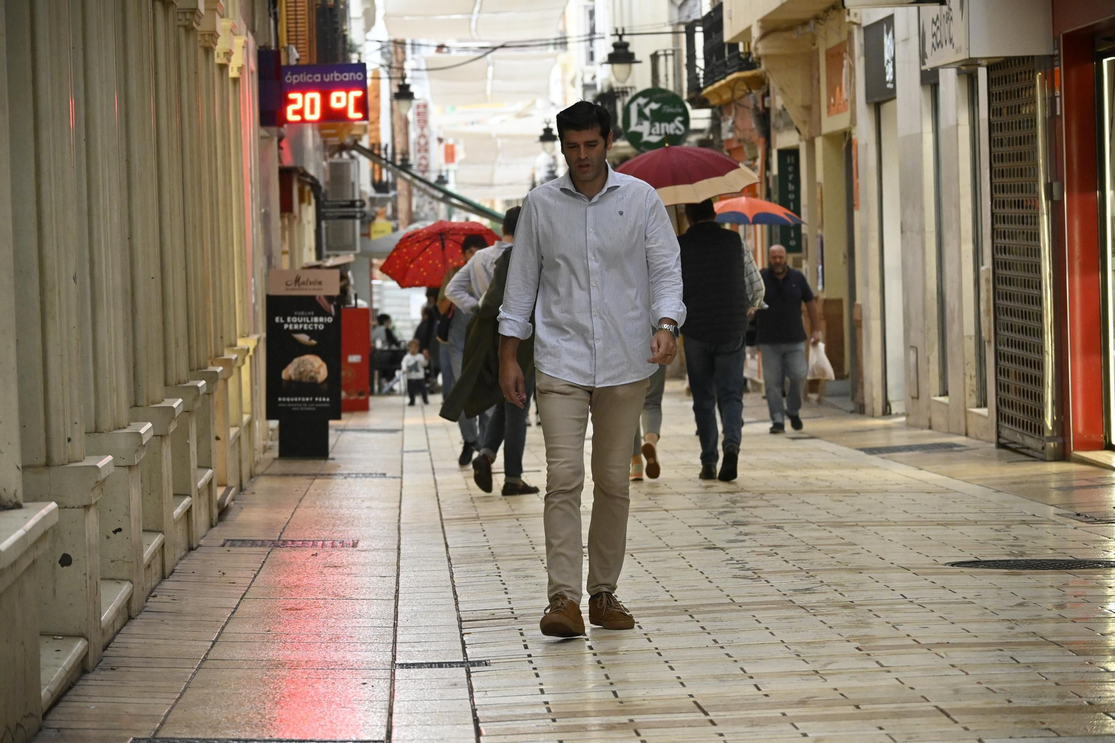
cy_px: 372
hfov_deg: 14.6
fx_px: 4366
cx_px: 558
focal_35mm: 141
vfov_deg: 9.7
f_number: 5
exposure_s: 1/320
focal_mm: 94
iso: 3200
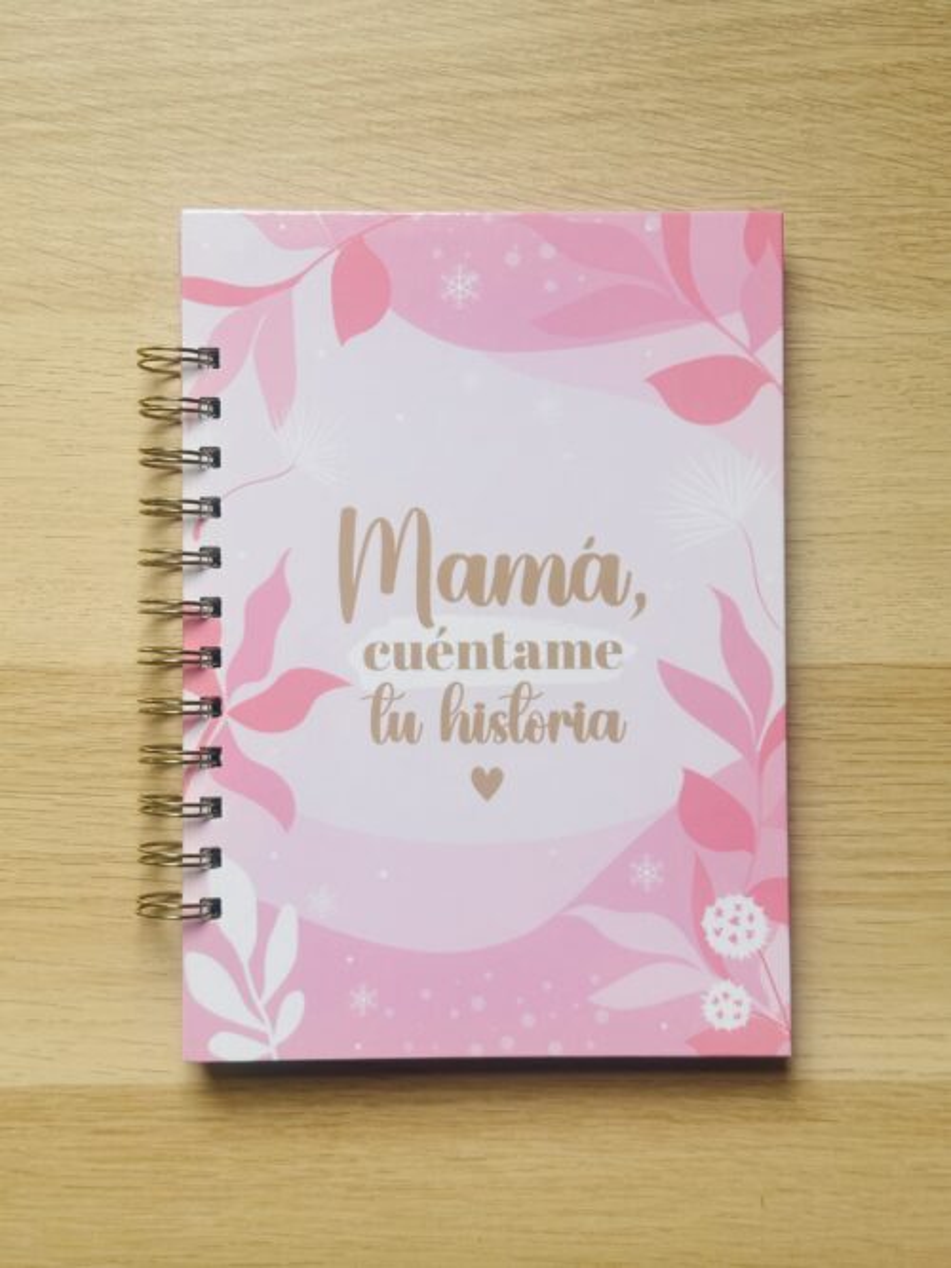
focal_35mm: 48
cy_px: 634
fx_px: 1759
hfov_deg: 30.3
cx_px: 476
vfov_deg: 39.7
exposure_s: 1/121
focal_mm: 6.86
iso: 50
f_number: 1.78
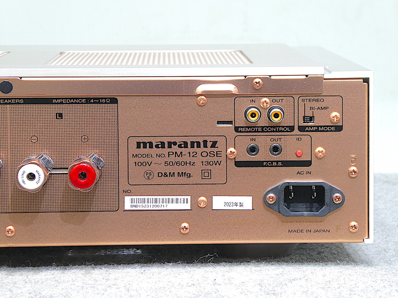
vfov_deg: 9.8
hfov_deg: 13.1
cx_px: 199
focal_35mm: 151
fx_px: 1736
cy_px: 149
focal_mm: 27.1
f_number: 5.4
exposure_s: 1/4
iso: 200
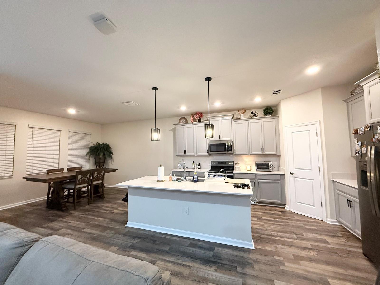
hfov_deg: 102.1
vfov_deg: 85.7
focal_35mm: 14
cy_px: 142
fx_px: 154
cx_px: 190
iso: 500
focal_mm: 2.22
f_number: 2.2
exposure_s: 1/120
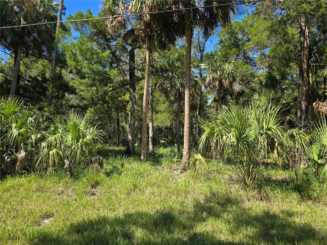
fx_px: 217
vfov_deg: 58.9
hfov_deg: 73.9
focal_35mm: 23
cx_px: 164
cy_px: 122
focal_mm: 6.3
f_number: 1.7
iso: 12
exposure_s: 1/330
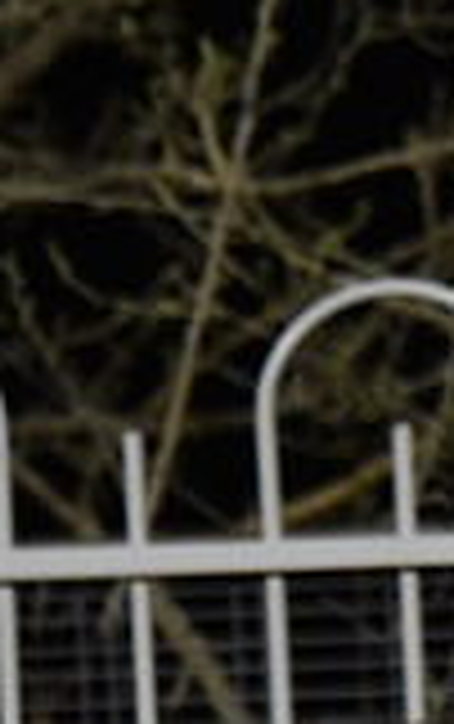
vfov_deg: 2.2
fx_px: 19171
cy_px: 1059
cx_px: 1488
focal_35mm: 971
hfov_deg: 1.4
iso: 4000
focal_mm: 150
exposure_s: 1/80
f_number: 5.6
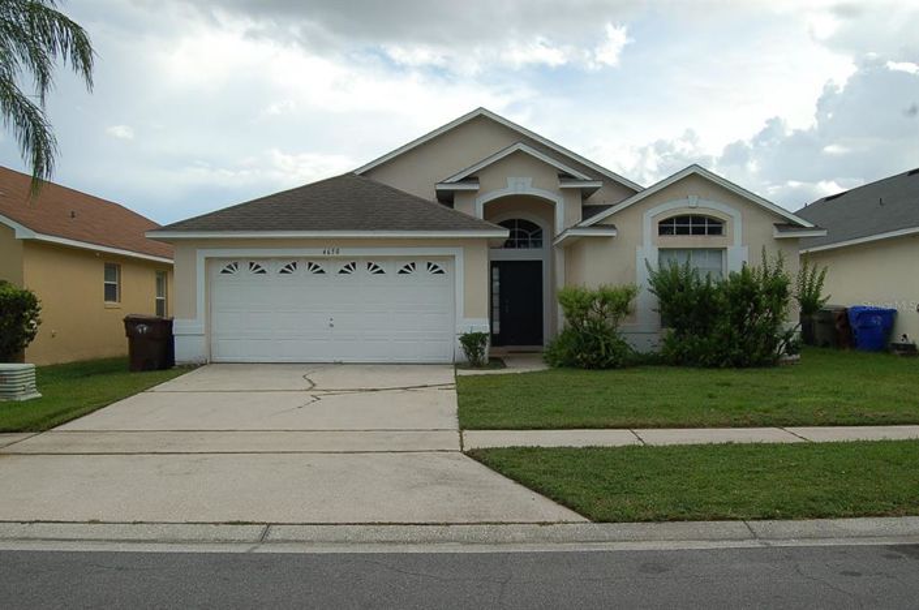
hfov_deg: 62.0
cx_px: 460
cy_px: 305
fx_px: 765
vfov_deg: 43.5
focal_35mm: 30
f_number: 9
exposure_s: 1/320
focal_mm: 20
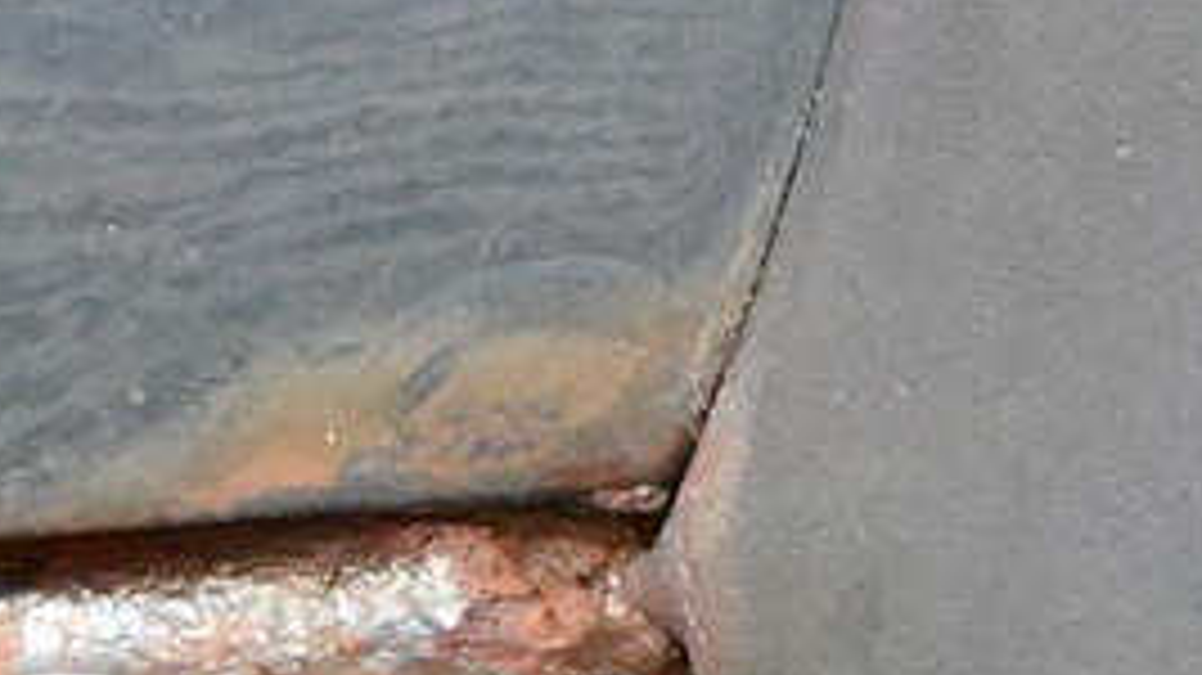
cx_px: 369
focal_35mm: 253
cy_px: 896
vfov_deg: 4.8
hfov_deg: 8.5
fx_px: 8054
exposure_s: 1/40
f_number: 4.5
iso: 9000
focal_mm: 26.5
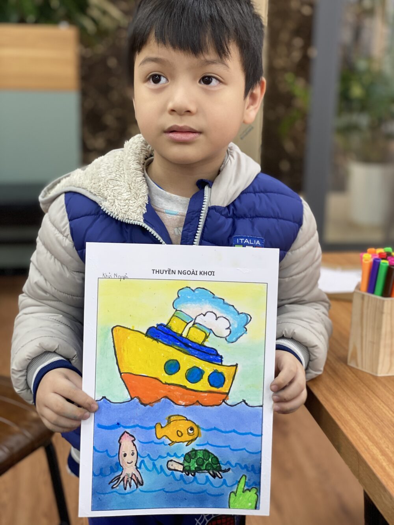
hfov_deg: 28.0
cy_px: 262
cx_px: 197
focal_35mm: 52
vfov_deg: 36.8
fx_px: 789
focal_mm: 6
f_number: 2
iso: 125
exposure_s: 1/100
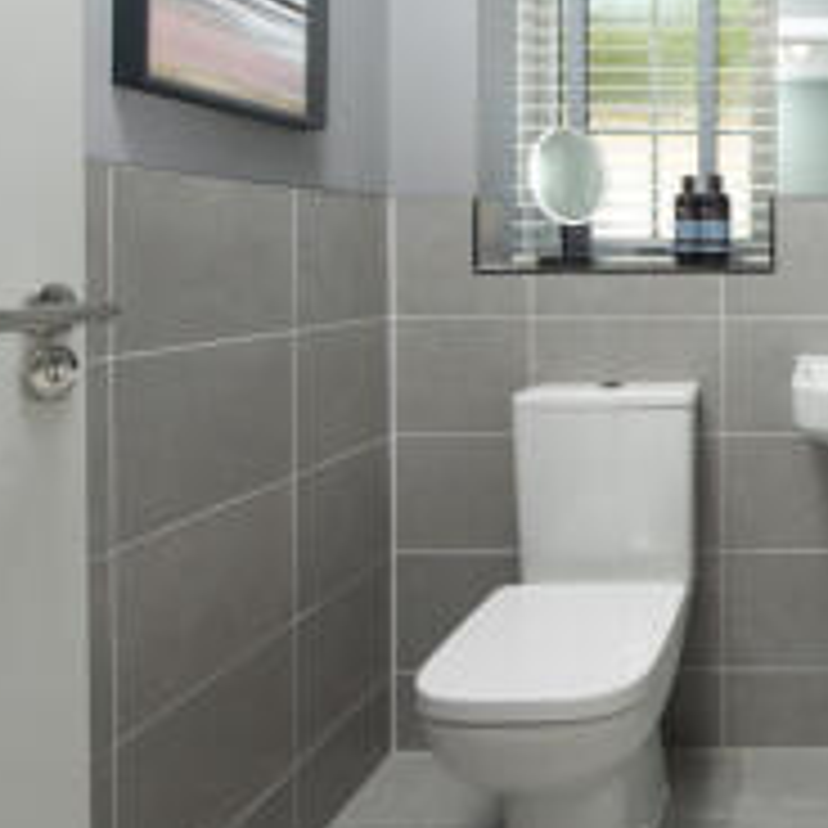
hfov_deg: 42.0
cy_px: 236
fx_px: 893
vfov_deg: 48.3
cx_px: 855
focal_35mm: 33
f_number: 11
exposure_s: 1/125
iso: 500
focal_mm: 15
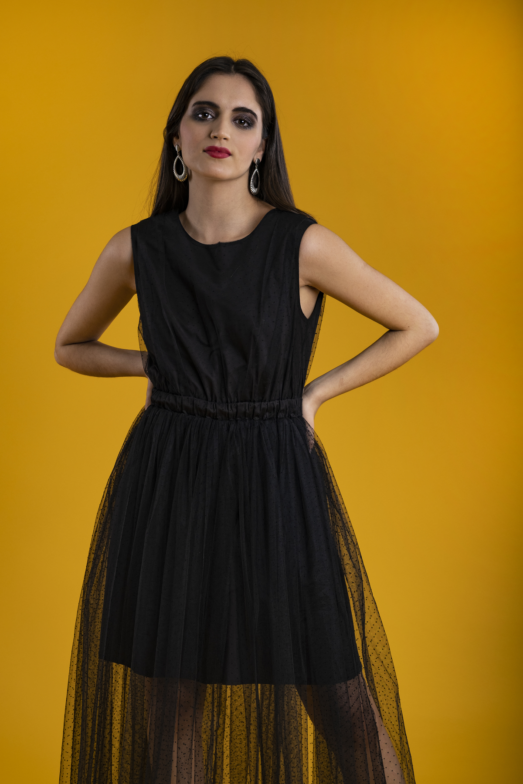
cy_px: 392
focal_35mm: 84
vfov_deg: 24.2
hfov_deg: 16.3
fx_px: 1830
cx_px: 262
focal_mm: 56
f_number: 8
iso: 160
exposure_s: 1/250
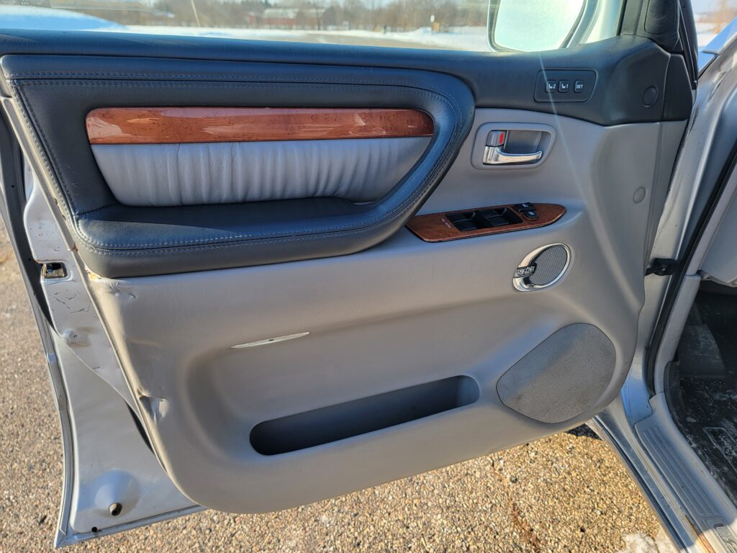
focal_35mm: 24
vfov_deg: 56.8
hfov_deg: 71.6
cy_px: 276
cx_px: 368
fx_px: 511
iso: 16
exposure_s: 1/164
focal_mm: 6.7
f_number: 1.8
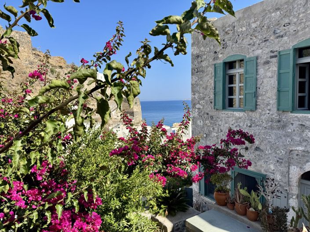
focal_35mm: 24
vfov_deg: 56.8
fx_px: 215
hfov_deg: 71.6
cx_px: 155
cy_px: 116
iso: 80
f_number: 1.78
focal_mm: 6.76
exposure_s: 1/3247
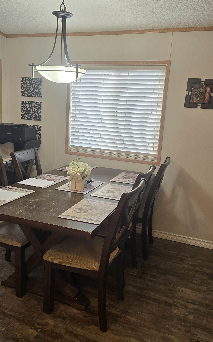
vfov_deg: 58.2
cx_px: 94
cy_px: 171
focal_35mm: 33
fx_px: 307
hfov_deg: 38.3
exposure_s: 1/120
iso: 125
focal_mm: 6.3
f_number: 1.7
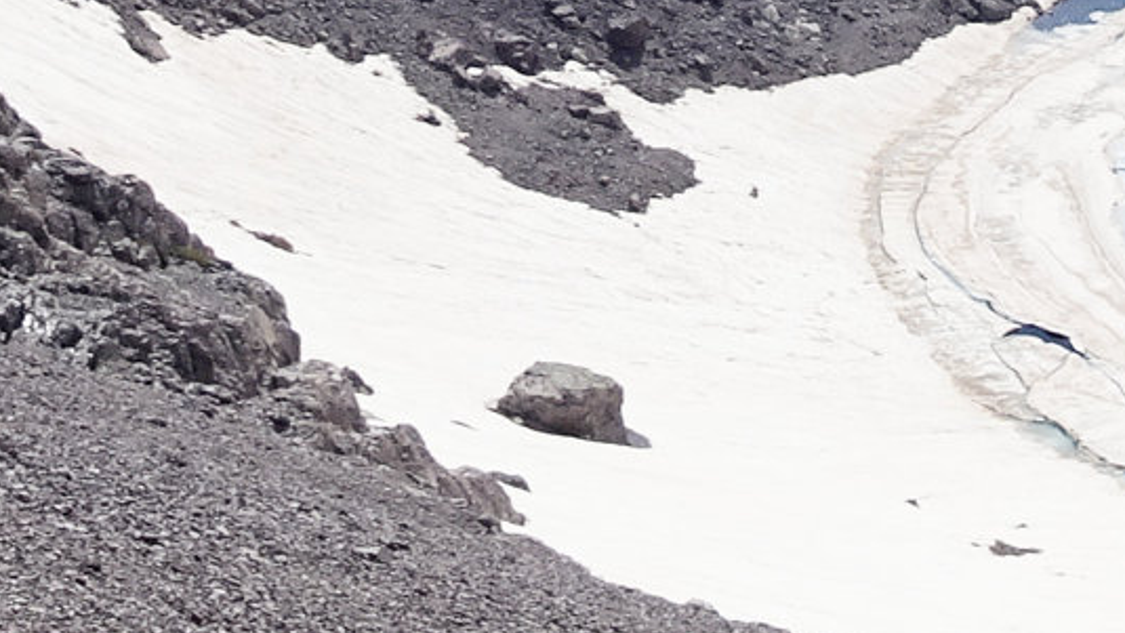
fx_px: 5101
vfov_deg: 7.1
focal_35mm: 171
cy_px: 353
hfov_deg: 12.3
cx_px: 1342
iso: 80
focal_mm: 6
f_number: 4
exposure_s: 1/1250
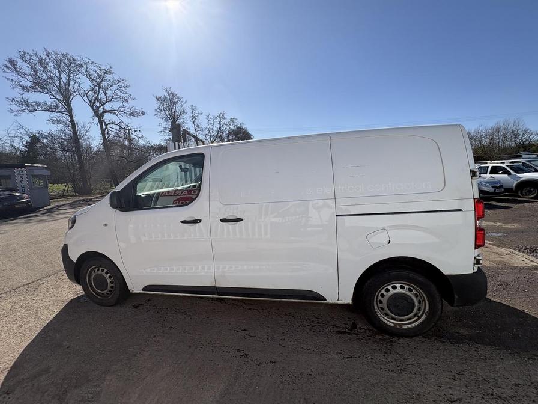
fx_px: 218
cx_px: 269
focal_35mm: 14
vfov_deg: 85.7
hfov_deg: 102.1
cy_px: 202
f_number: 2.2
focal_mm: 2.22
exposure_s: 1/2674
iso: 40
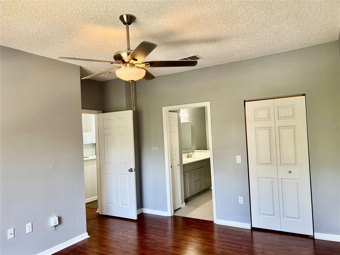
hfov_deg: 67.3
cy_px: 128
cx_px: 170
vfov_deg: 53.1
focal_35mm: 26
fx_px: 255
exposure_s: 1/62
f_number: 1.5
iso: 64
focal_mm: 5.7
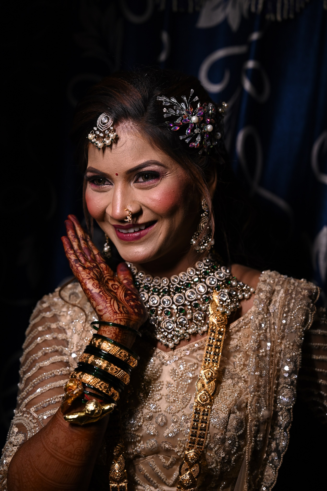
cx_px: 164
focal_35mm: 58
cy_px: 246
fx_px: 791
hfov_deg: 23.3
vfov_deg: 34.5
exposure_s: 1/200
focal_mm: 58
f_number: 2.8
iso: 800
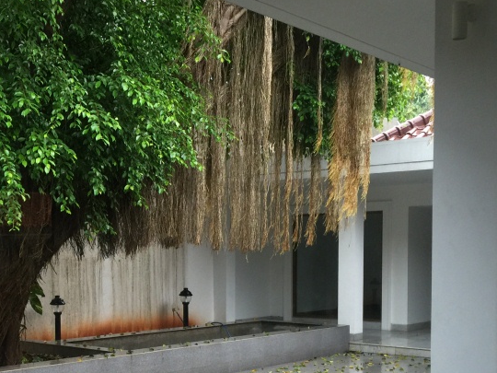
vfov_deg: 26.2
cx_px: 85
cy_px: 286
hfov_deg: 33.7
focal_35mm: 55
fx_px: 790
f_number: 2.2
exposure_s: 1/15
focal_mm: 4.15
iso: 32
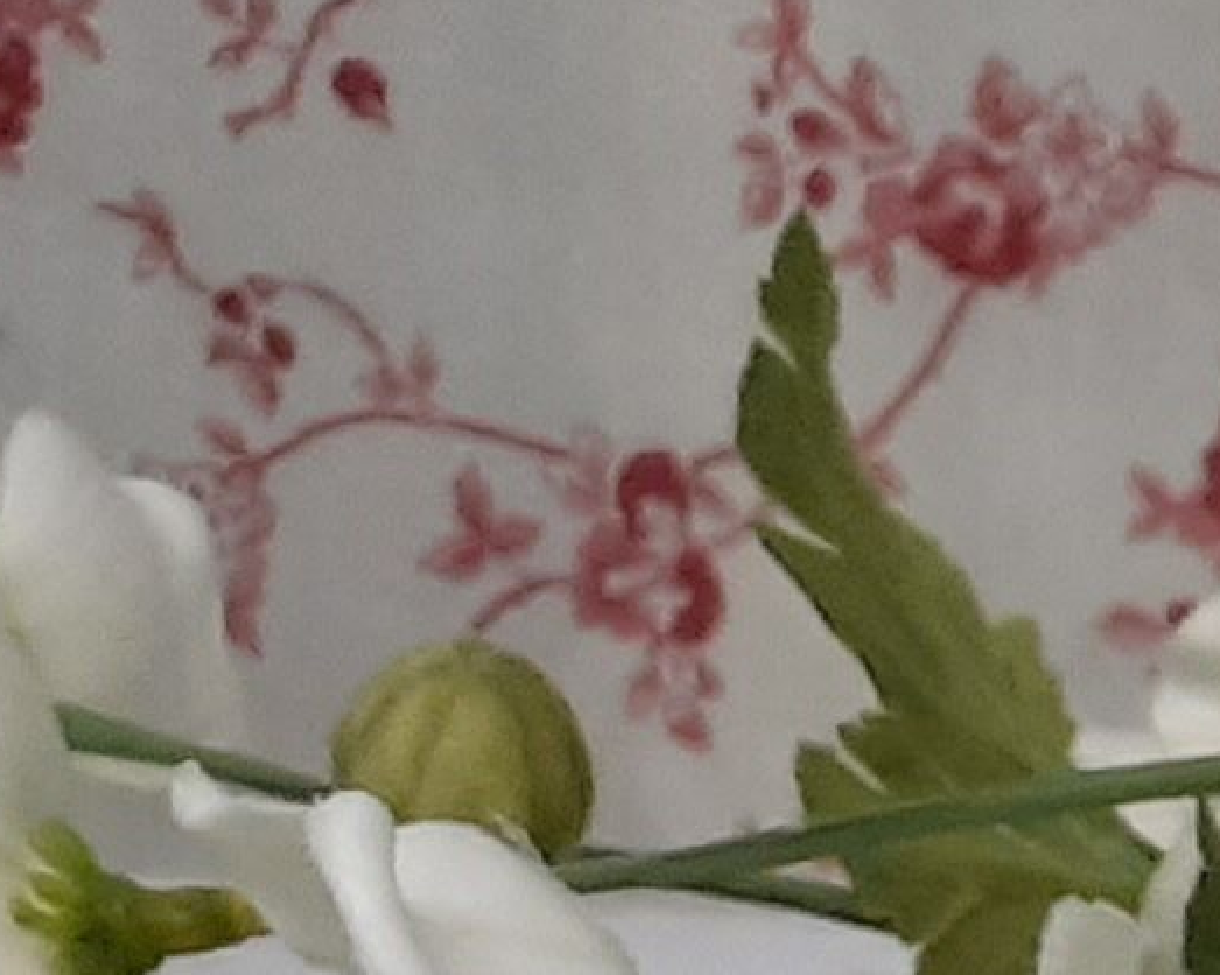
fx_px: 7508
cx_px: 3550
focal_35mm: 208
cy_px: 3522
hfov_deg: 8.1
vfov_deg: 6.4
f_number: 1.9
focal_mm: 3.6
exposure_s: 1/50
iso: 50
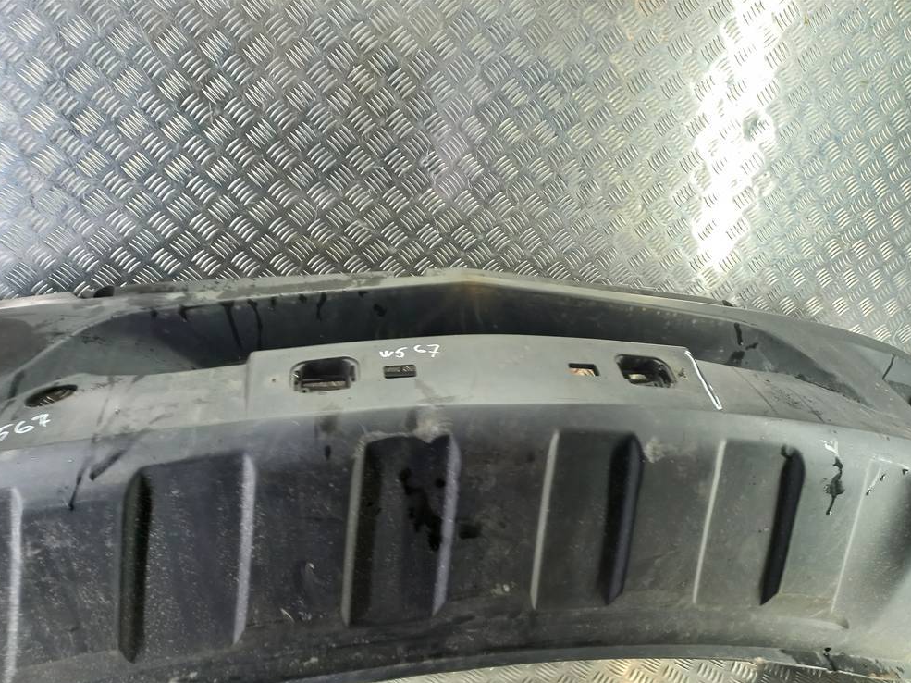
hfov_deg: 67.3
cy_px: 352
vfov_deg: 53.0
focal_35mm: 26
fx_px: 684
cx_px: 461
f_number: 1.8
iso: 125
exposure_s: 1/50
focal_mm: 4.6
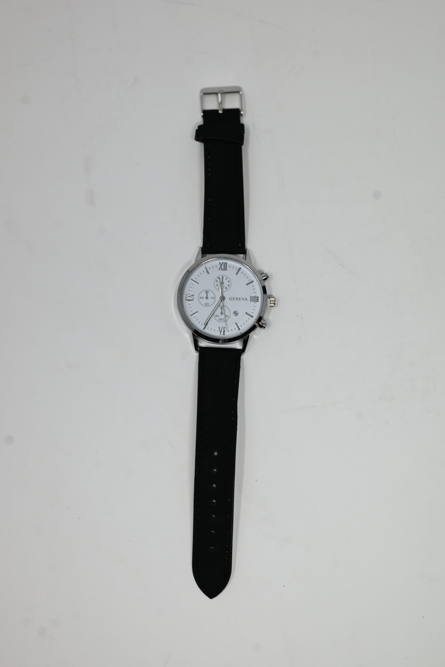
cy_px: 334
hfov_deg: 33.4
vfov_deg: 48.4
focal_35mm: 40
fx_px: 741
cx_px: 222
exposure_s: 1/60
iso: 125
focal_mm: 40
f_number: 5.6
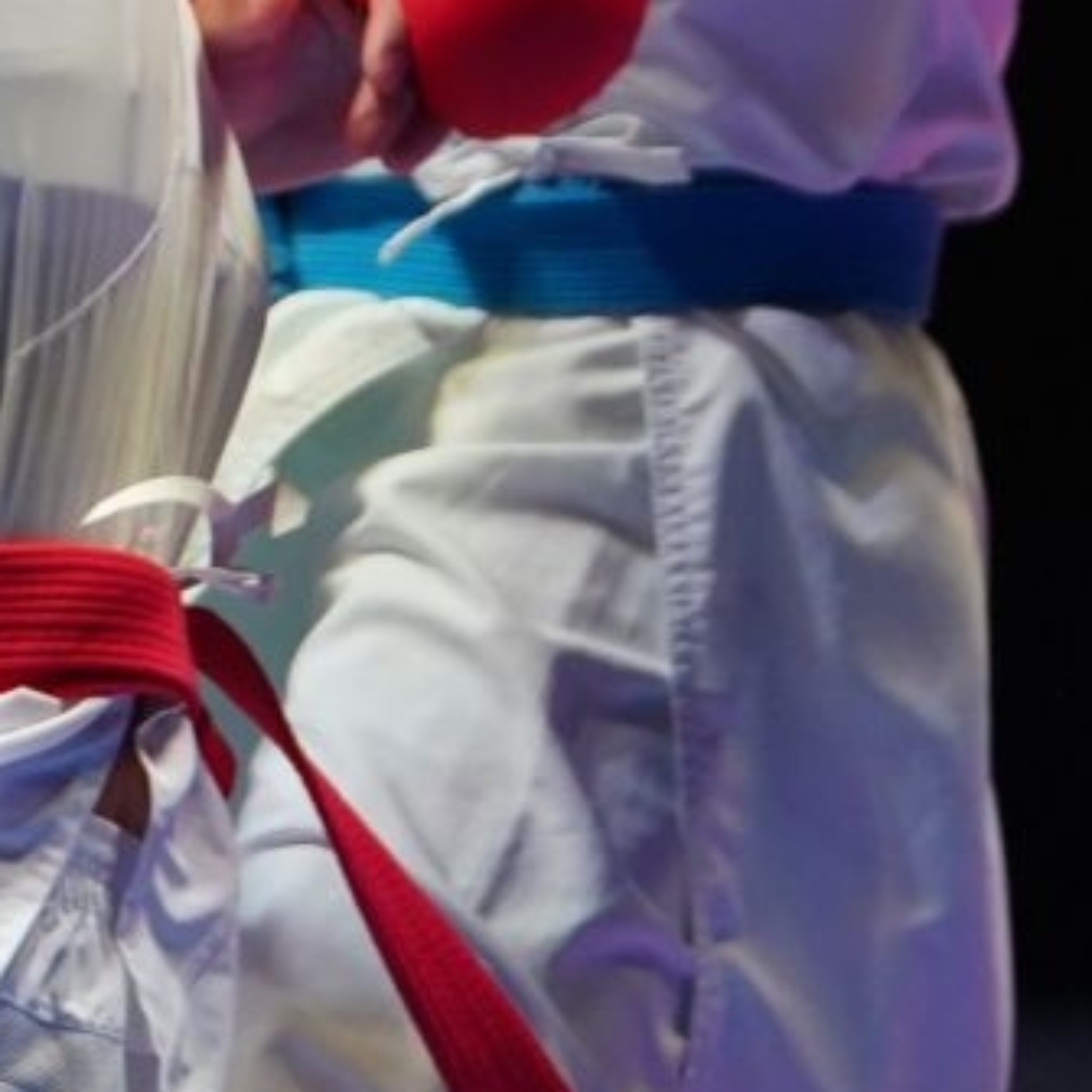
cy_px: -658
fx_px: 29623
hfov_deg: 2.1
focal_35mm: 830
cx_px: -600
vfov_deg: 2.1
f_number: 2.8
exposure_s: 1/1000
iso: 1600
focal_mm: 182
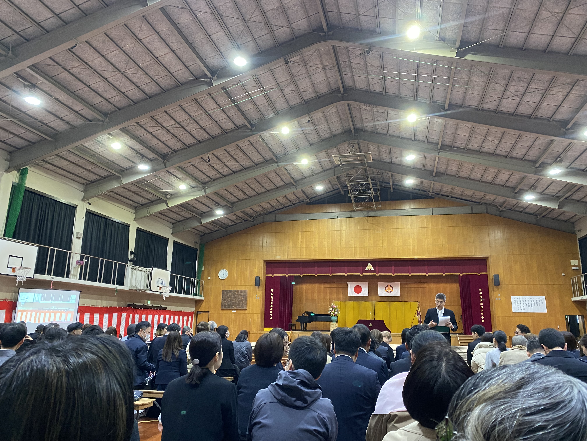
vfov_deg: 53.1
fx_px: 441
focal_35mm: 26
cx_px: 294
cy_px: 220
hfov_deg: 67.3
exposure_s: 1/60
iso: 400
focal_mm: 4.25
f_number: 1.8
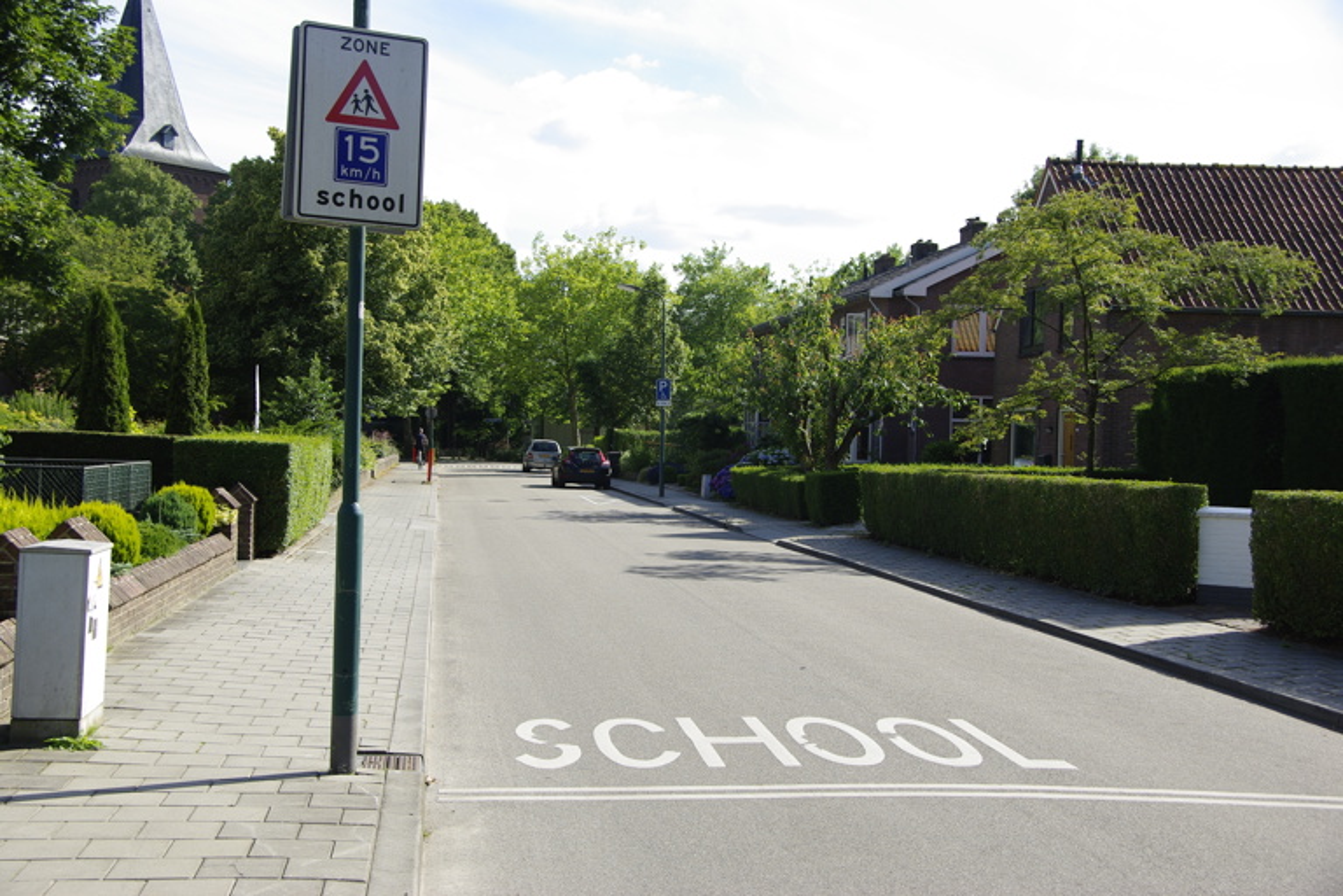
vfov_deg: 27.5
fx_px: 1828
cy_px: 448
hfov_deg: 40.3
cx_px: 672
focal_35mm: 49
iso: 100
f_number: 8
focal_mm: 32.5
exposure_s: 1/250
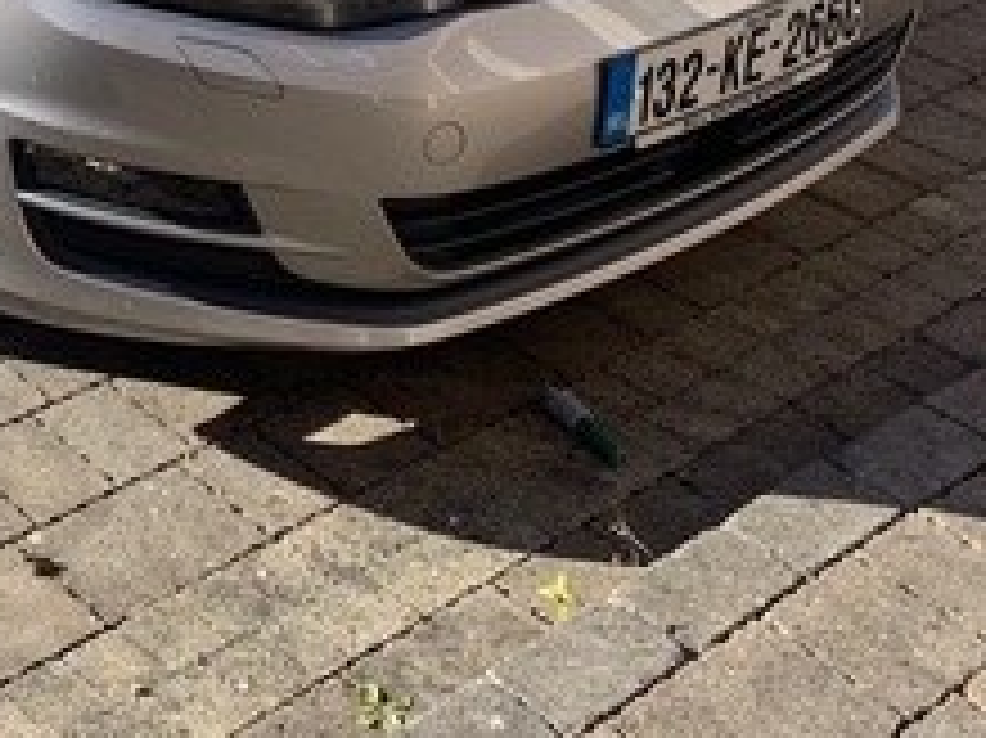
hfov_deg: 23.9
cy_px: -315
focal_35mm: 76
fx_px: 2164
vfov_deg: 17.7
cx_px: -113
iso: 25
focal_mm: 4.25
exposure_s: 1/1235
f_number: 1.8
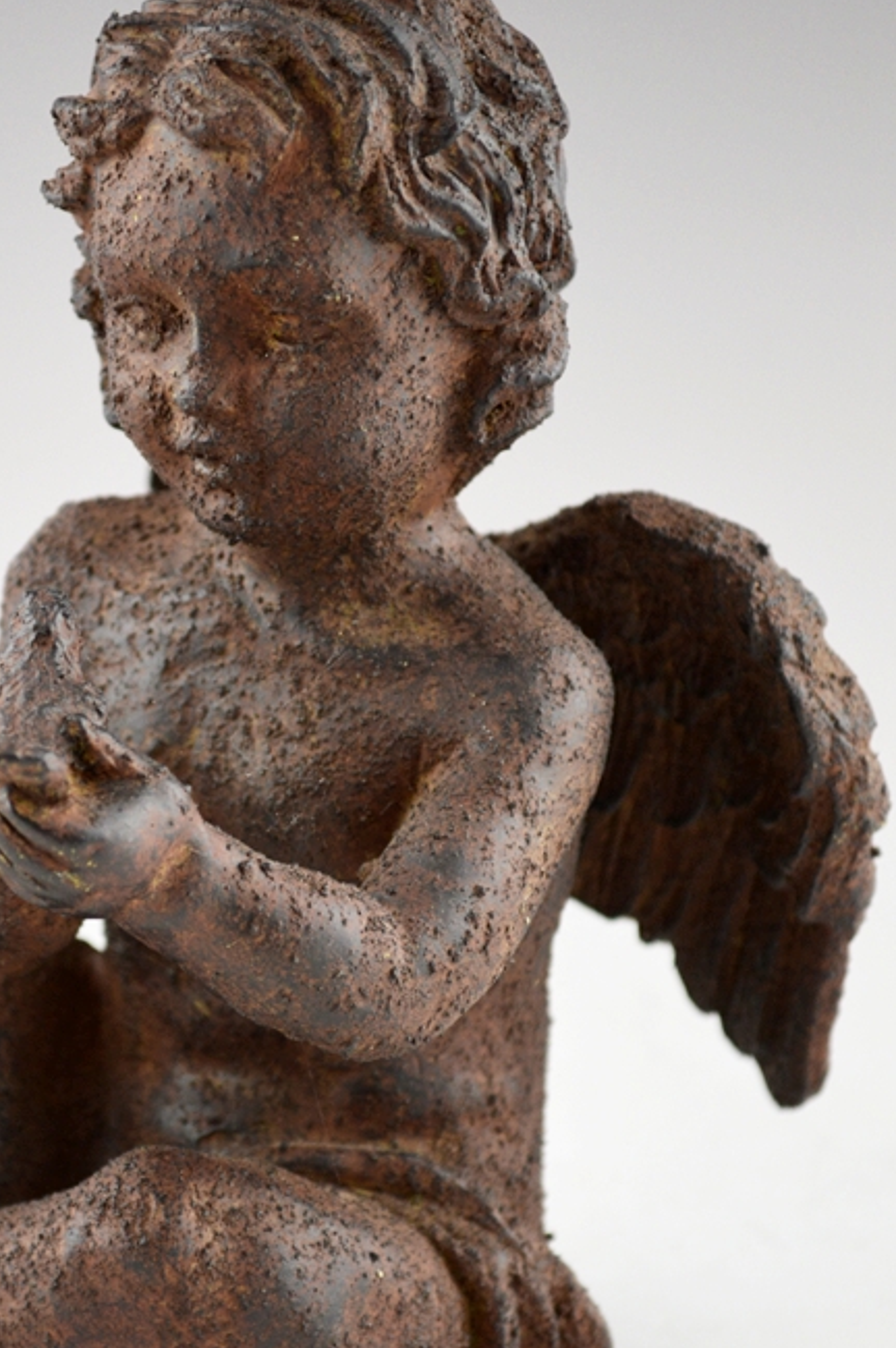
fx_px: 4489
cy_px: 776
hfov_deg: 11.4
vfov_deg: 17.1
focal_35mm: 120
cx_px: 217
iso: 400
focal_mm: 52
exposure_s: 1/40
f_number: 5.6
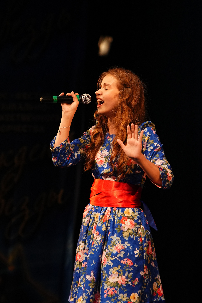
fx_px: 2525
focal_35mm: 300
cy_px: 152
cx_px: 101
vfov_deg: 6.9
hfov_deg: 4.6
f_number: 4.5
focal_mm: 200
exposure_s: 1/400
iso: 1600
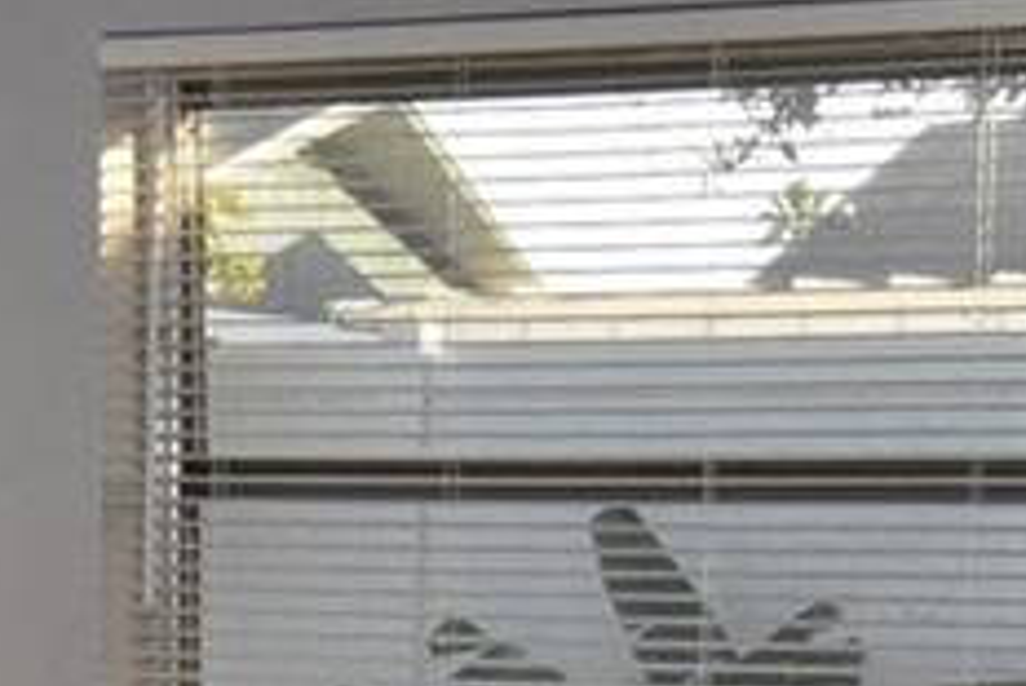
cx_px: 248
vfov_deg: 9.8
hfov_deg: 15.2
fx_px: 3834
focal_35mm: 134
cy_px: 1113
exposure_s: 1/200
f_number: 13
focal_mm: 13
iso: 1600
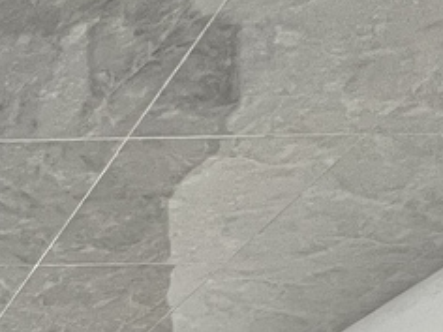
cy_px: 763
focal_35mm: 66
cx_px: -323
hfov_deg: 21.3
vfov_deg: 15.1
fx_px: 845
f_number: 1.8
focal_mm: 1.57
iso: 160
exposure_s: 1/99
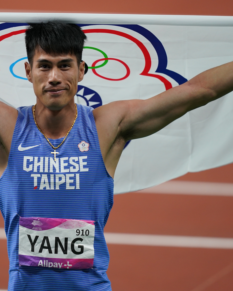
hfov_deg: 2.7
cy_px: 146
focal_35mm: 564
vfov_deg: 3.4
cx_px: 45
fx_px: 4861
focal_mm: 400
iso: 1250
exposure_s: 1/1250
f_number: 2.8
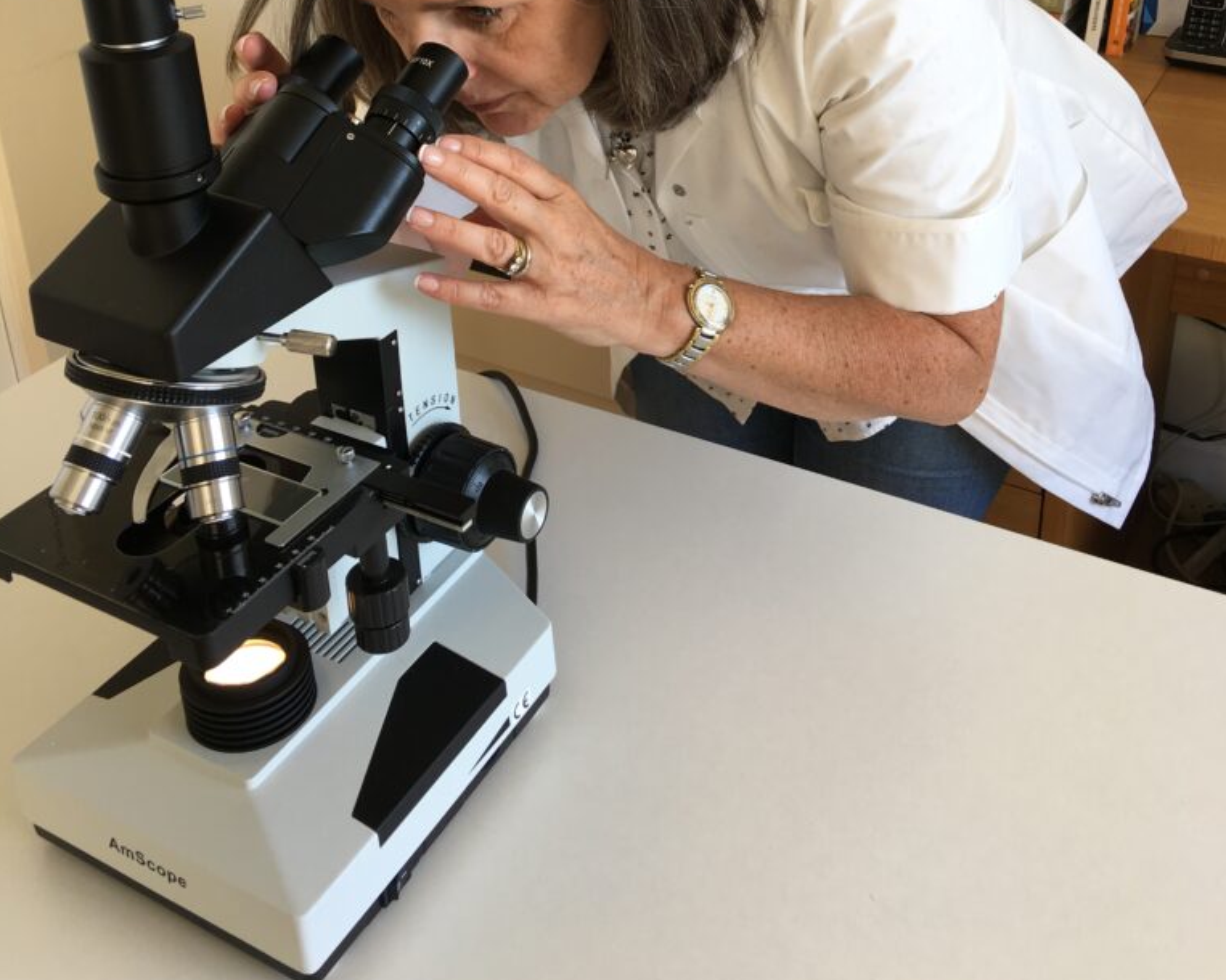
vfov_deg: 37.6
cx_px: 612
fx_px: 1378
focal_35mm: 38
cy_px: 182
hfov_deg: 47.9
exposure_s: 1/50
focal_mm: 4.15
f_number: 2.2
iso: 25
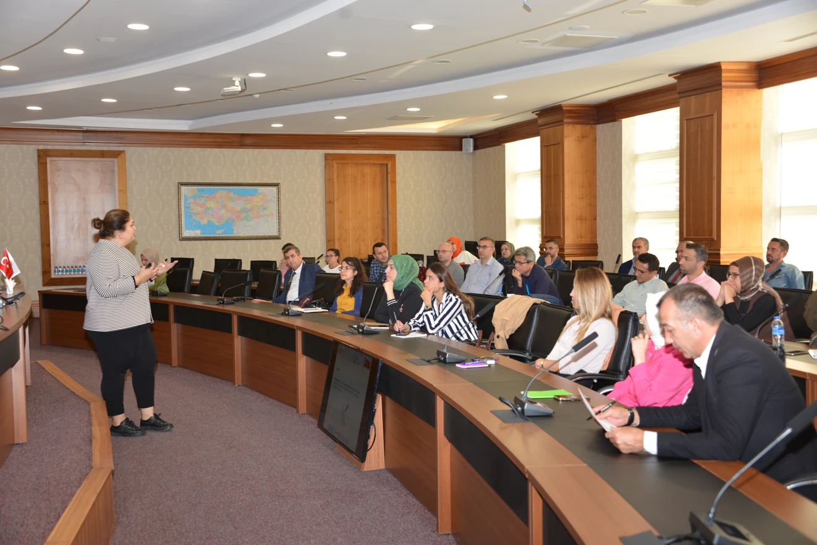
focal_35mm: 42
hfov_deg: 46.4
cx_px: 408
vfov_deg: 31.9
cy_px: 272
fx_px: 953
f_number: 4.5
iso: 160
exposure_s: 1/60
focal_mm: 42
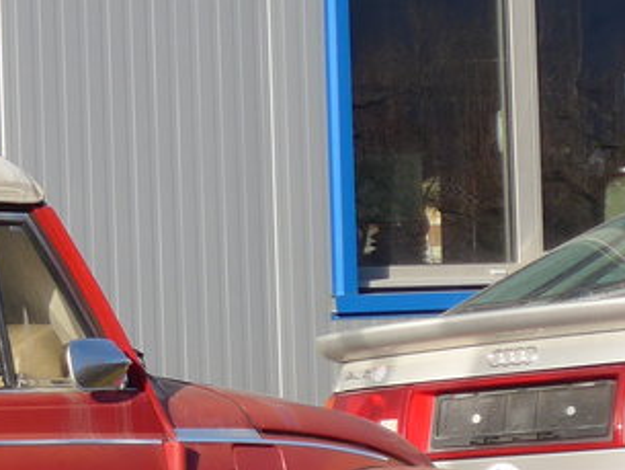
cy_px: 328
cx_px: -439
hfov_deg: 10.4
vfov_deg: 8.2
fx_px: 3269
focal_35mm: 181
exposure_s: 1/800
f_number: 3
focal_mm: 9.5
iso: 80
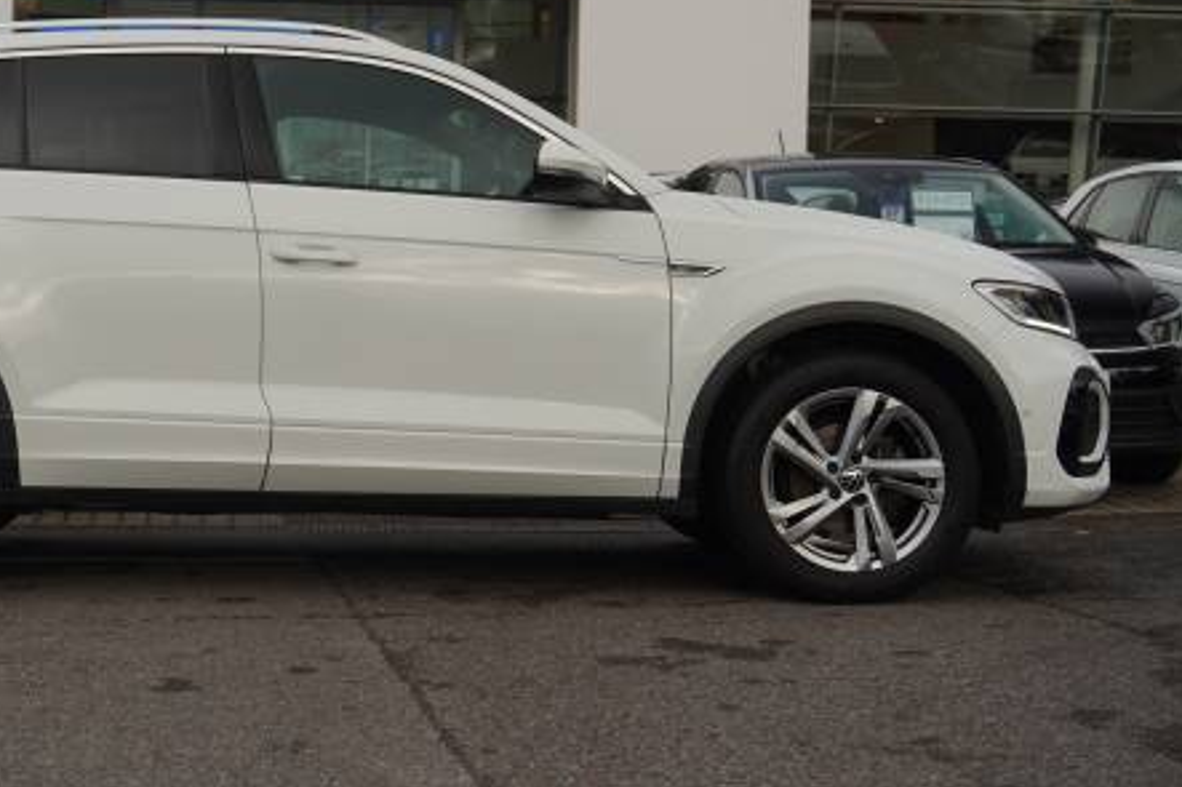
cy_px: 227
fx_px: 2133
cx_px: 342
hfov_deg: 30.6
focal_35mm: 65
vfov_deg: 20.8
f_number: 5.6
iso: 100
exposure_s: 1/80
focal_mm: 30
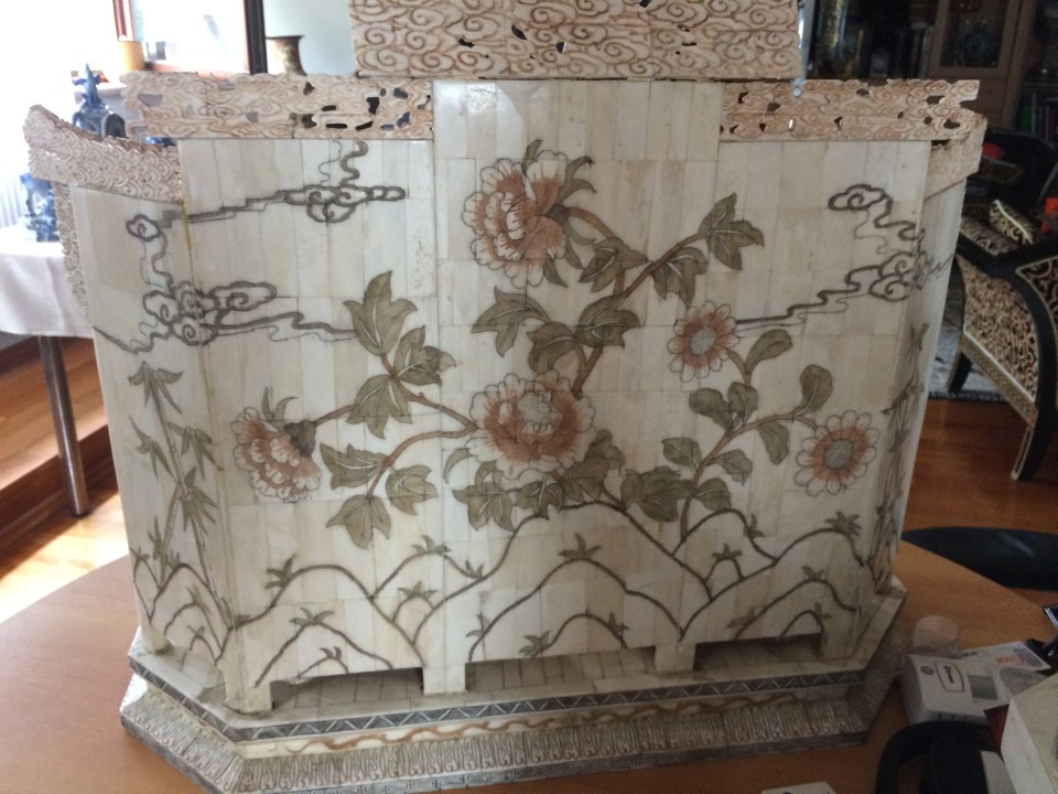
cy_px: 397
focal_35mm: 29
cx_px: 529
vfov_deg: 48.2
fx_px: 886
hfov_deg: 61.7
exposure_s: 1/20
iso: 250
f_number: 2.2
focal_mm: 4.15
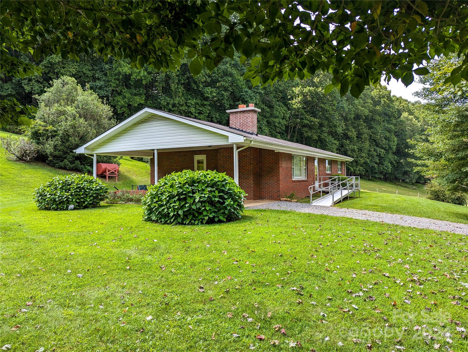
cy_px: 176
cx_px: 234
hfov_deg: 71.5
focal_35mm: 24
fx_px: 325
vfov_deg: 56.9
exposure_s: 1/640
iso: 37
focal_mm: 6.81
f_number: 1.9
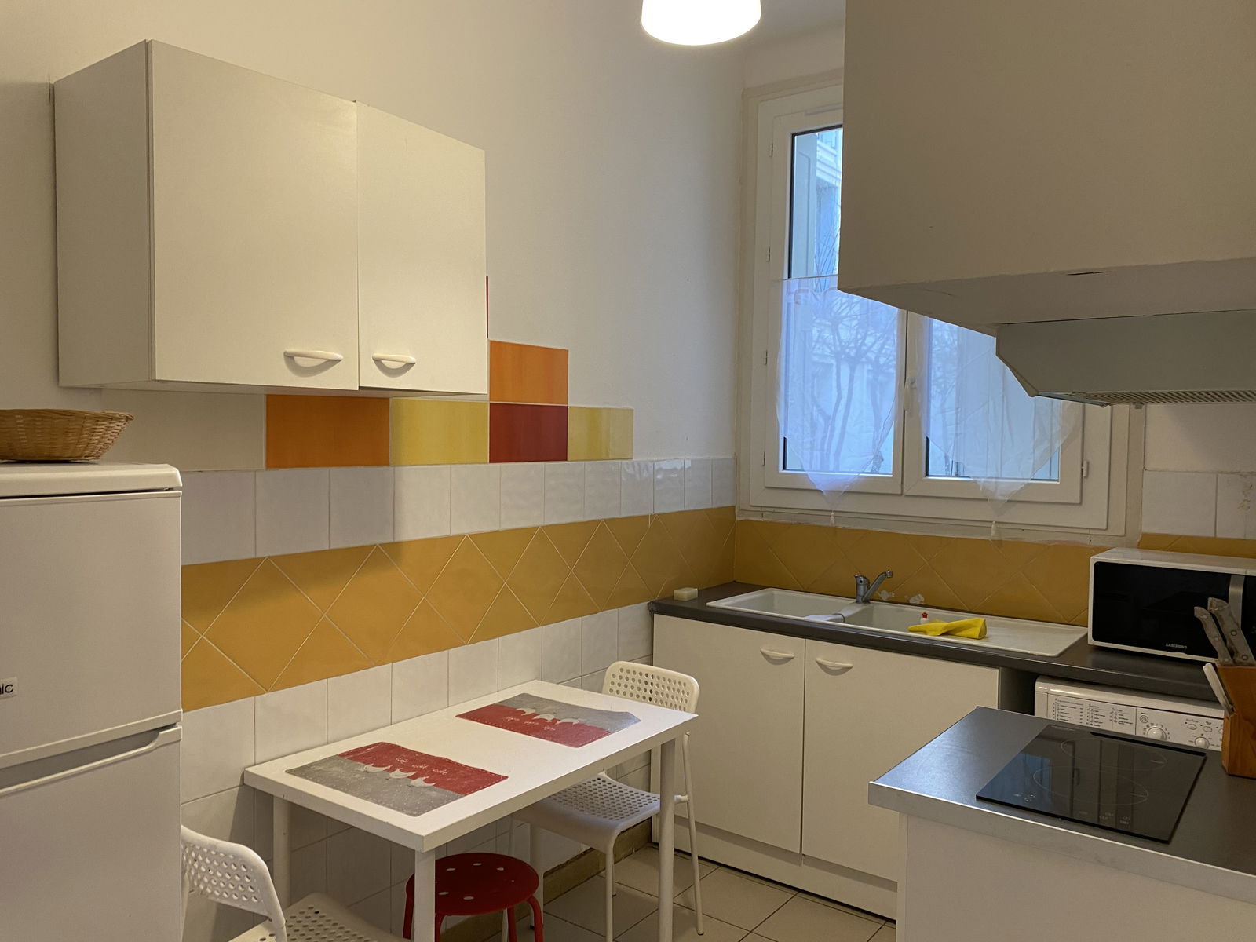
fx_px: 943
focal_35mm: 26
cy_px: 471
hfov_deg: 67.3
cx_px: 628
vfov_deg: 53.1
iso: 100
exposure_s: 1/50
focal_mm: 4.25
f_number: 1.8
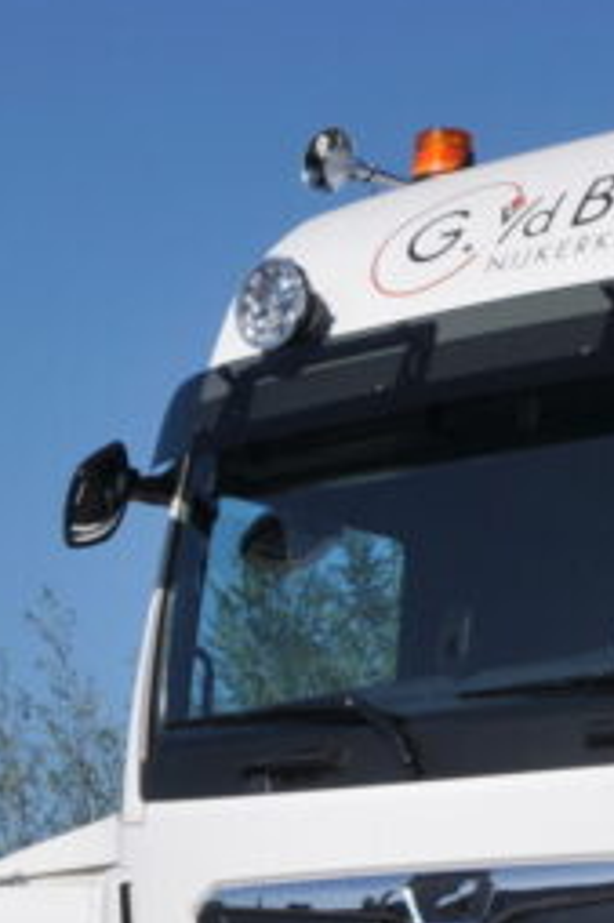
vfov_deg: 14.7
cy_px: 720
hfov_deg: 9.8
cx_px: 163
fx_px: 3561
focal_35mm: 139
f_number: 11
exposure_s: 1/500
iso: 200
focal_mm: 23
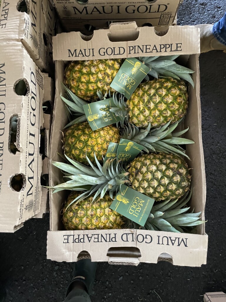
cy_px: 151
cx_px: 113
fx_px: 226
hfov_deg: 53.1
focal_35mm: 26
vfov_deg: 67.3
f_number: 1.6
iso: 800
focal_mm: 4.2
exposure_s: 1/30
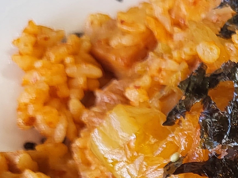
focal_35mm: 119
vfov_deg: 11.8
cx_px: 371
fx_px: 818
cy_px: 285
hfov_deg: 15.2
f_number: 1.8
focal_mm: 4.25
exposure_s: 1/120
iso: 100
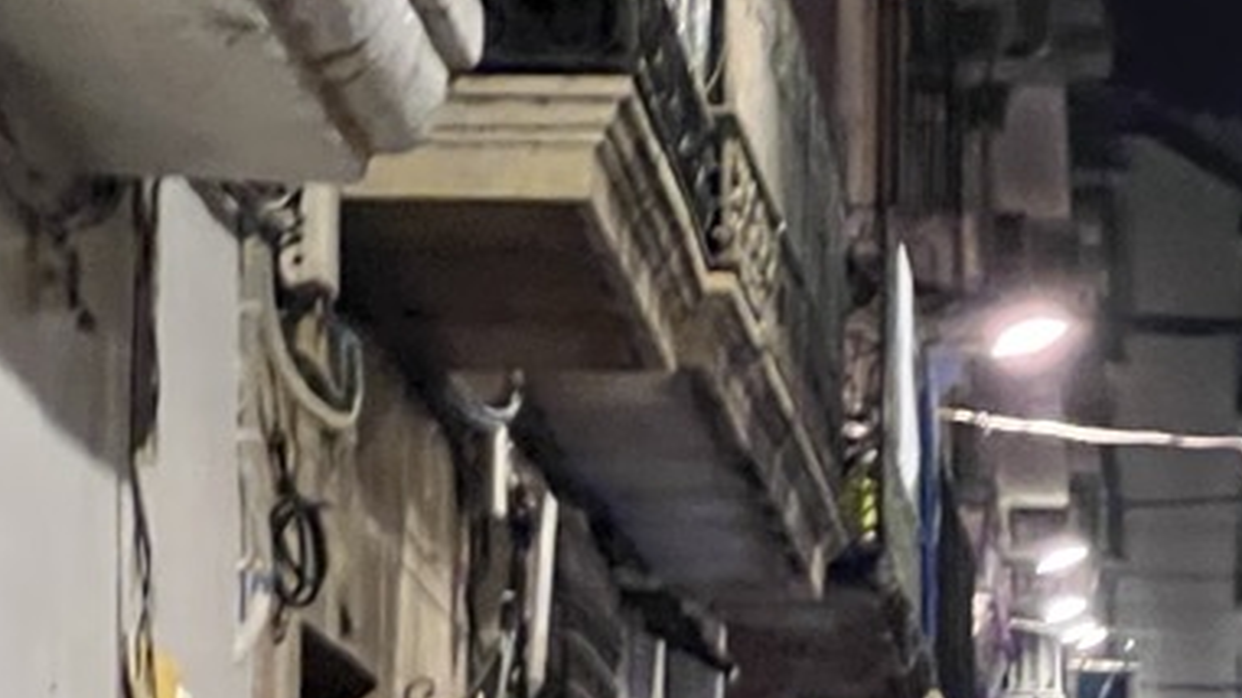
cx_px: 1575
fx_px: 8691
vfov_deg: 4.6
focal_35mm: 264
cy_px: 277
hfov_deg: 8.1
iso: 1000
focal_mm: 9
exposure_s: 1/25
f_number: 2.8
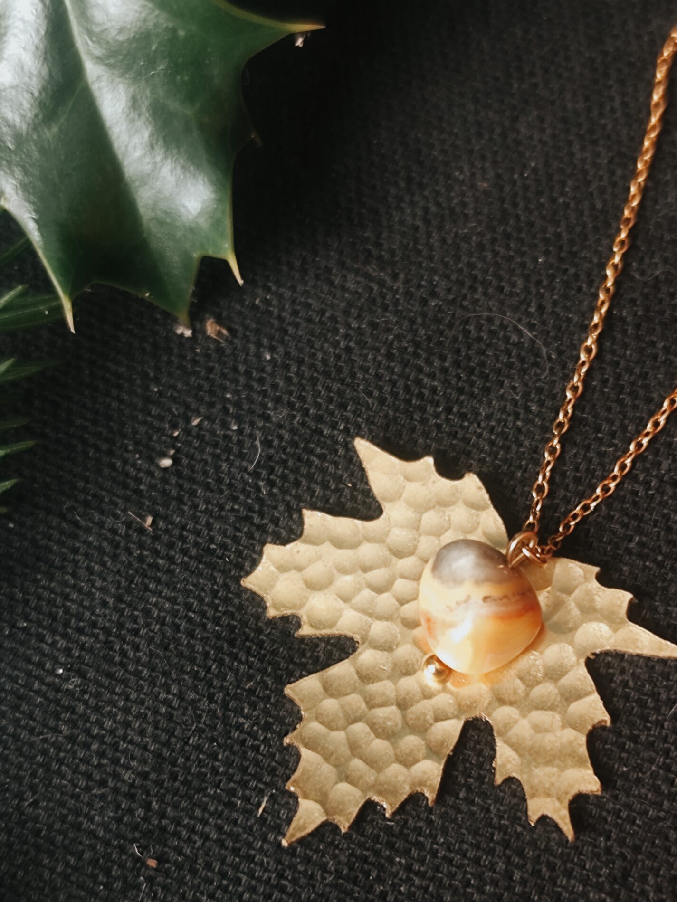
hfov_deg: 23.6
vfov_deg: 31.0
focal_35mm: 62
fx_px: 1616
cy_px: 598
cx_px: 445
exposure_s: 1/25
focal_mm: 6.19
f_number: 1.65
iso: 320
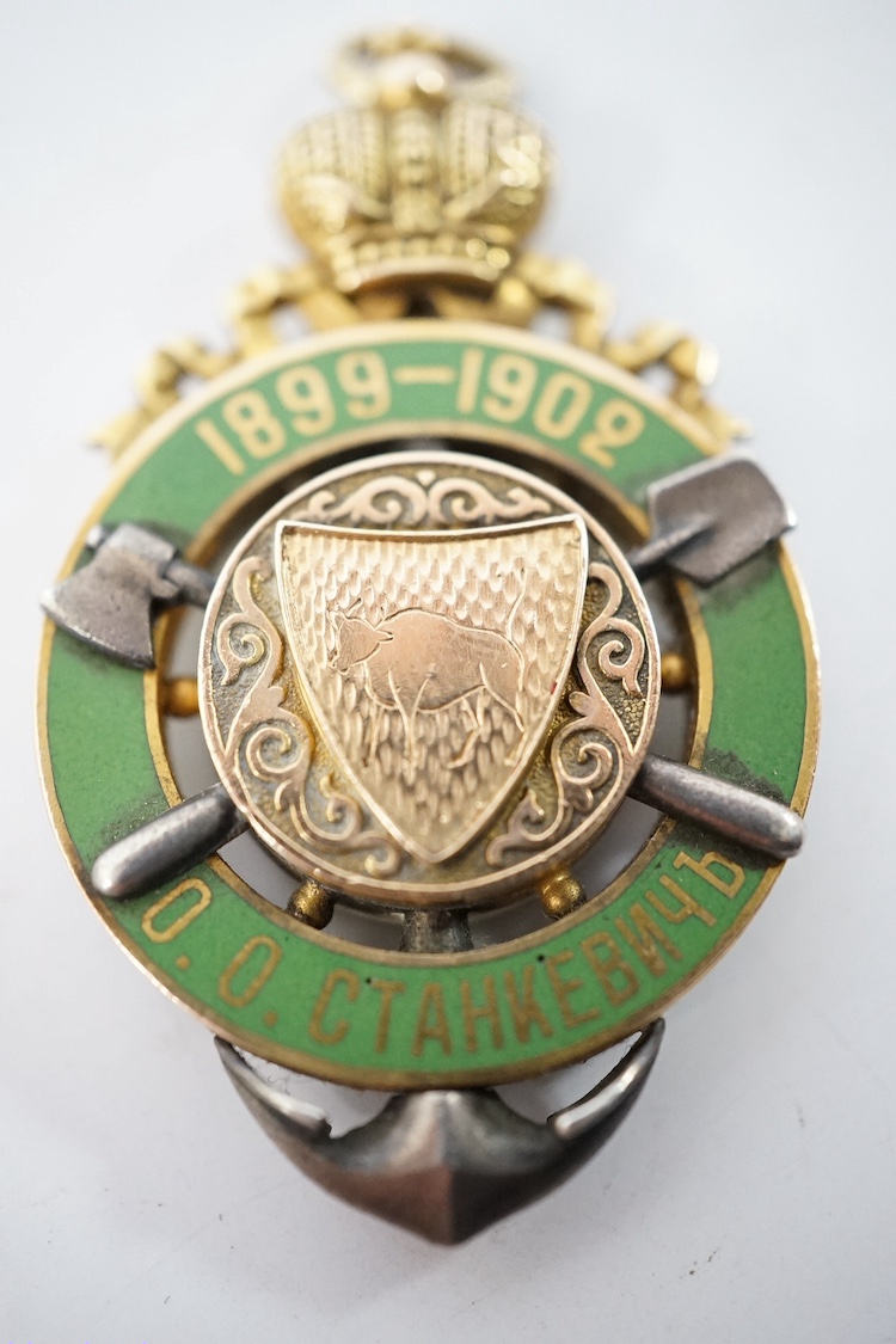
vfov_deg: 43.6
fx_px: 1680
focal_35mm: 45
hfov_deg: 29.9
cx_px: 448
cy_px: 672
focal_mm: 30
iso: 3200
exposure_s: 1/100
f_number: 4.5
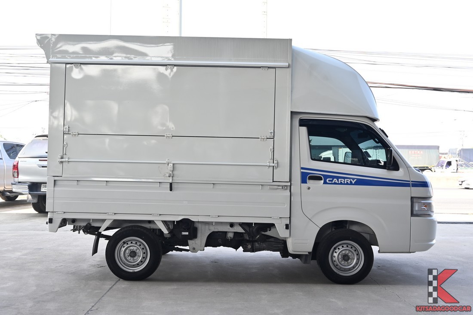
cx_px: 236
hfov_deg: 53.1
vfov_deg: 36.9
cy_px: 158
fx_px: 473
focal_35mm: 36
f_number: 6.3
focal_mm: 24
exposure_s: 1/125
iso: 200
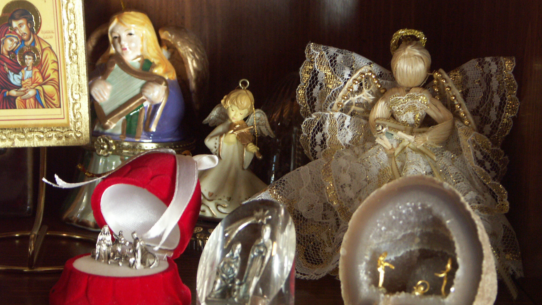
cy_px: 159
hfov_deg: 16.9
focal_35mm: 127
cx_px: 274
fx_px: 1825
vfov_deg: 9.5
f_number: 3.5
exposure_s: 1/10
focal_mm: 29.24
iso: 200
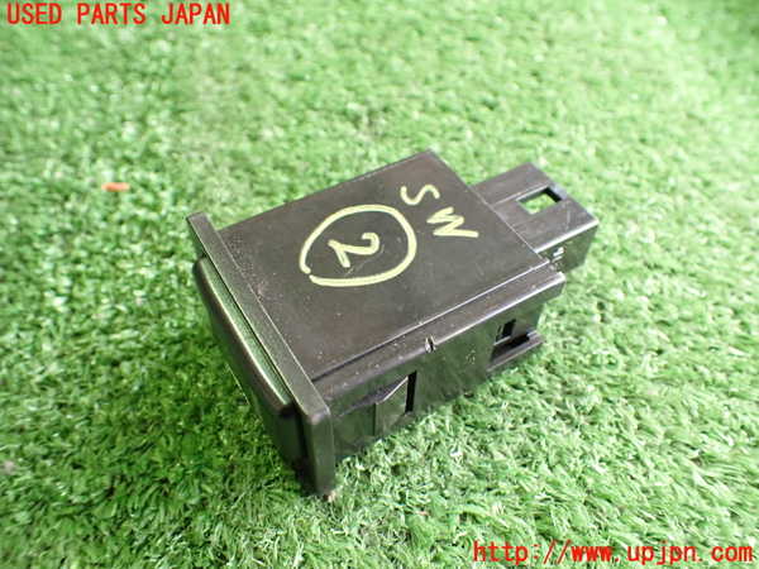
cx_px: 380
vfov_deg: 46.8
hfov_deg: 60.0
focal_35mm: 30
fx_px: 658
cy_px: 284
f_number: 2.3
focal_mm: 5.4
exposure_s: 1/50
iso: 800
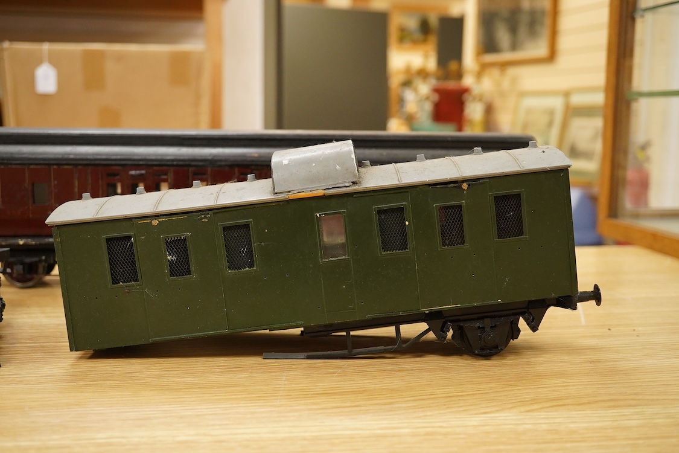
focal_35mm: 45
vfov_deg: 29.9
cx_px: 340
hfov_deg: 43.6
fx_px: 849
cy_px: 226
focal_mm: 30
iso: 2500
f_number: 7.1
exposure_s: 1/160
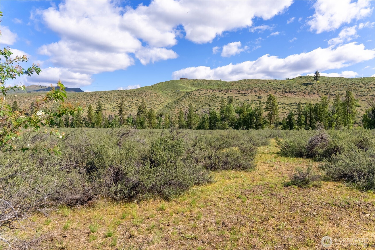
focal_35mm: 24
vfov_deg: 53.2
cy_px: 125
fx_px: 250
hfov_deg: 73.7
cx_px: 188
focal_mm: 24
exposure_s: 1/6400
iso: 100
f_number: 5.6
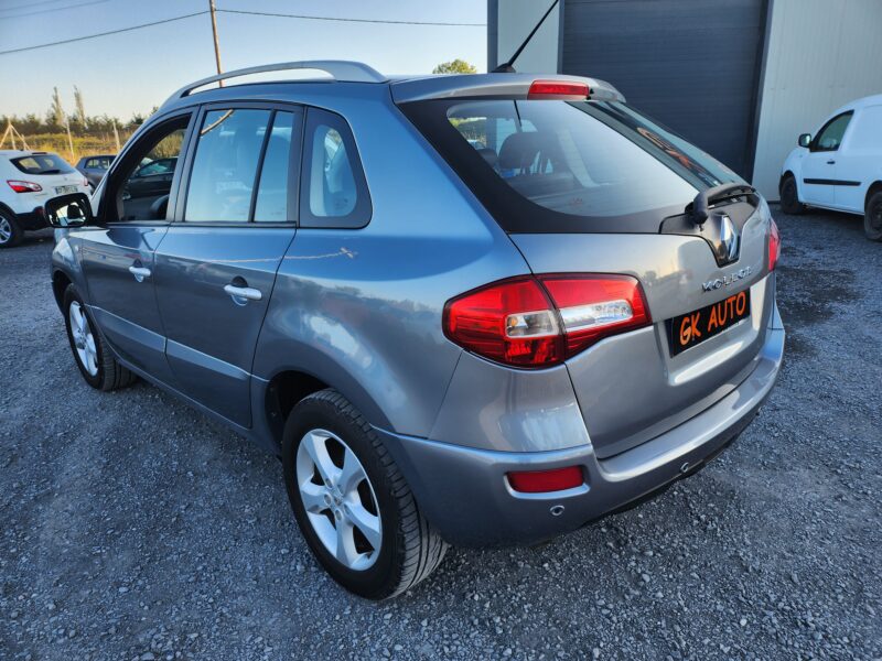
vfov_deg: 56.8
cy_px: 330
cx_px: 441
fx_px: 612
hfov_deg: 71.6
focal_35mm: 24
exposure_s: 1/439
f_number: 1.8
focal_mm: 5
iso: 50
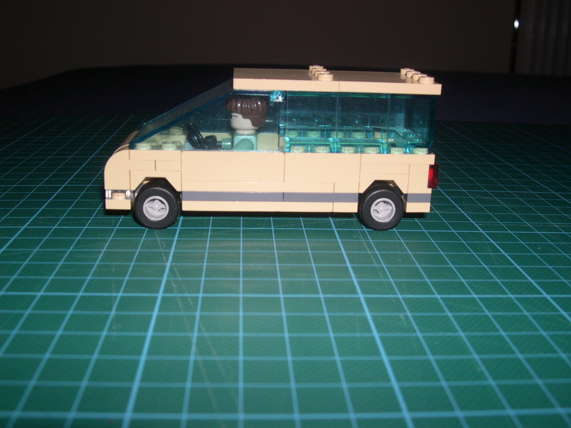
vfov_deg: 37.7
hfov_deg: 49.0
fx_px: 627
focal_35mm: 38
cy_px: 214
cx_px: 286
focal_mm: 8
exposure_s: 1/60
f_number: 7.6
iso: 100
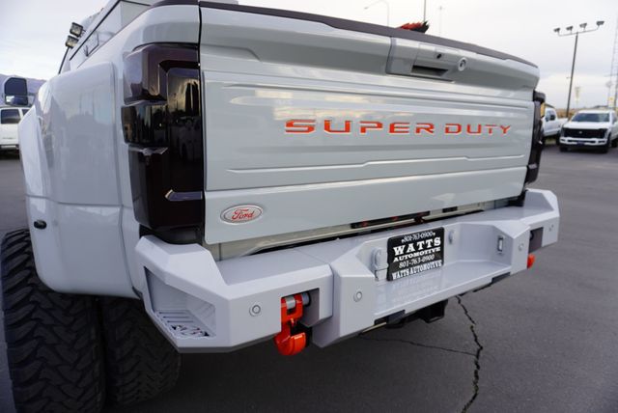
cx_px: 309
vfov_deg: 53.2
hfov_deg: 73.7
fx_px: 412
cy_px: 206
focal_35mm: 24
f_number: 4
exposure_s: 1/80
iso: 100
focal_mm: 16
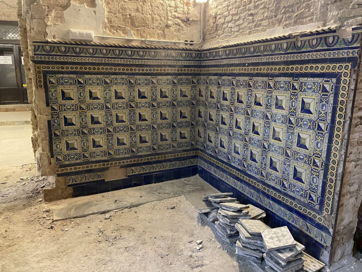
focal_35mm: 26
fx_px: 272
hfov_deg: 67.3
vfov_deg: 53.1
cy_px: 136
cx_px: 181
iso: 400
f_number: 1.6
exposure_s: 1/33
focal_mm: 4.2
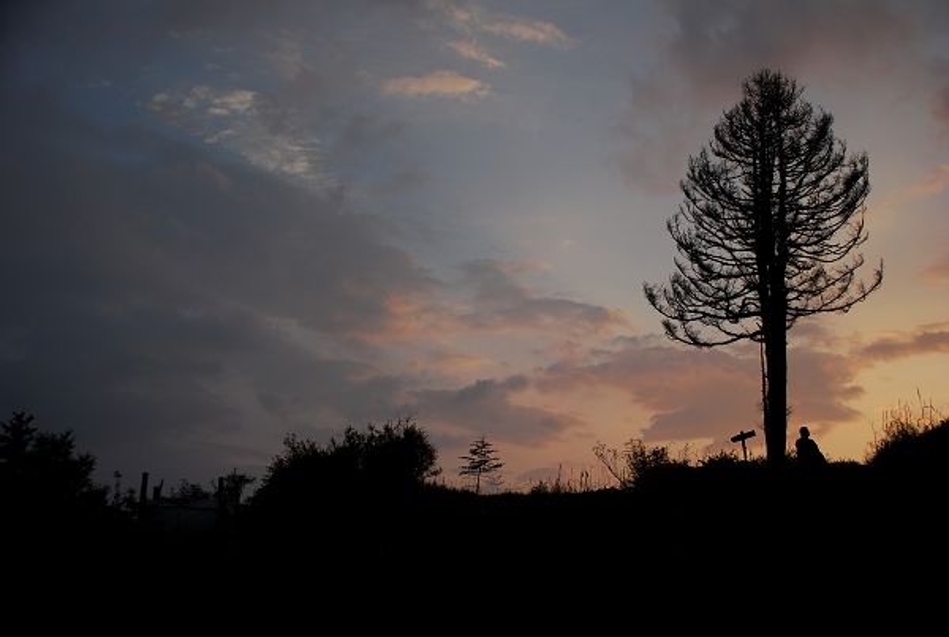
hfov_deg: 49.5
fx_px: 1030
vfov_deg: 34.4
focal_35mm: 39
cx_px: 474
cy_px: 318
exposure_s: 1/1600
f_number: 4
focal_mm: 26
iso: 200
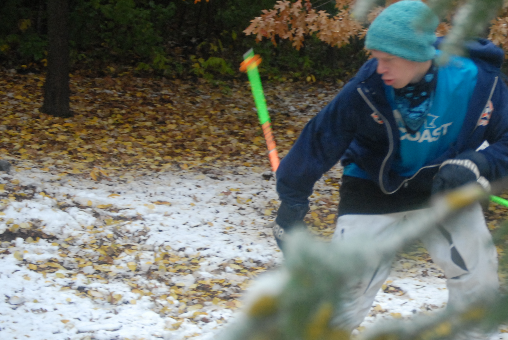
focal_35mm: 153
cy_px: 170
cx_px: 417
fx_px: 2160
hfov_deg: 13.3
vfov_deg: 9.0
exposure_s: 1/200
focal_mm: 55
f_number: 4
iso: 720
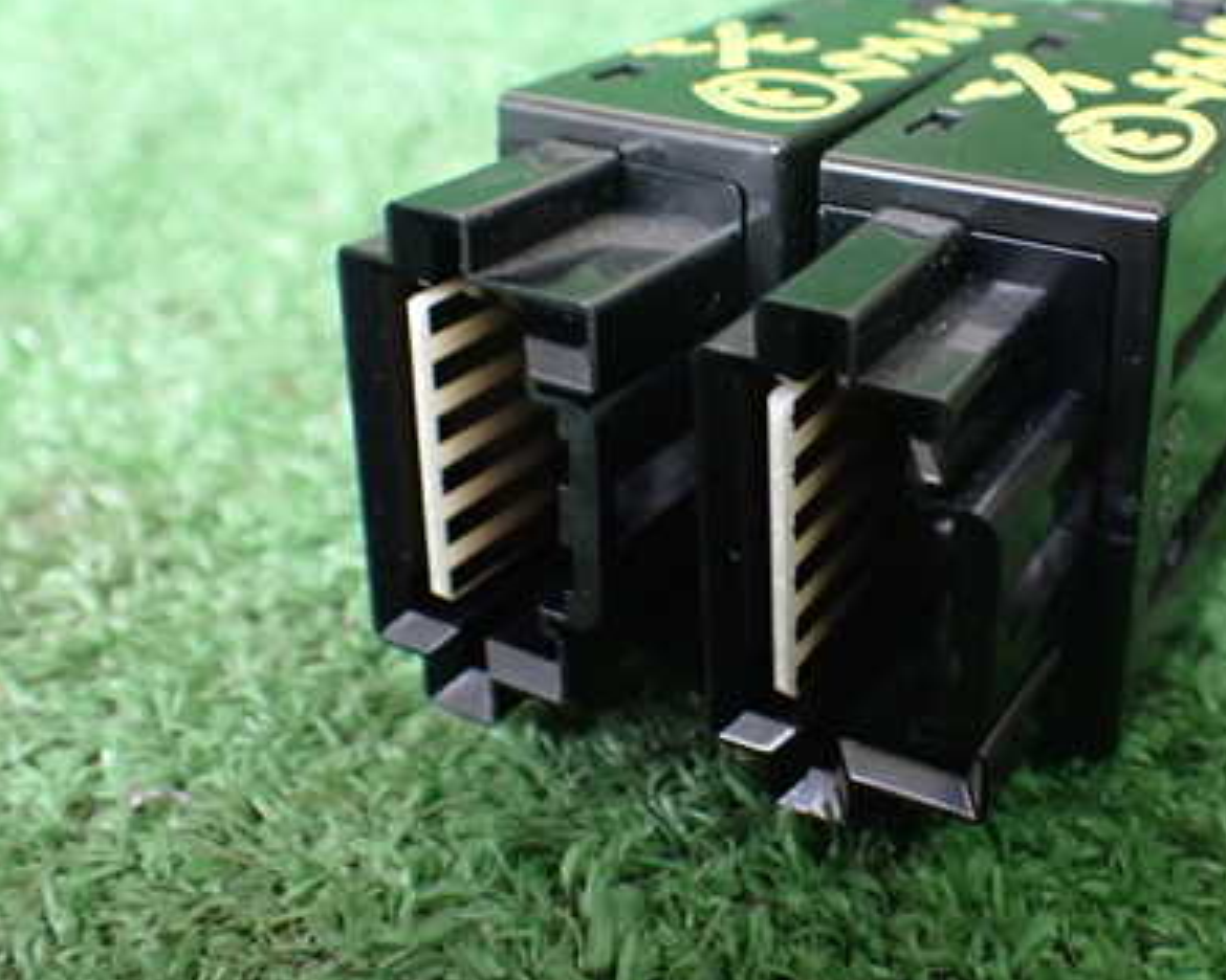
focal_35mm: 45
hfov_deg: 40.6
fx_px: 1633
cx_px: 833
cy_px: 393
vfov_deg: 33.3
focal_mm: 5.4
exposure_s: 1/60
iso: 800
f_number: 2.3
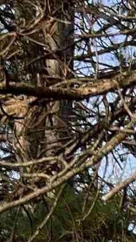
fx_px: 1318
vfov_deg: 9.1
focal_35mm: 206
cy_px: 643
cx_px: 265
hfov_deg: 5.8
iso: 50
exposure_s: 1/723
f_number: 1.5
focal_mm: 5.7
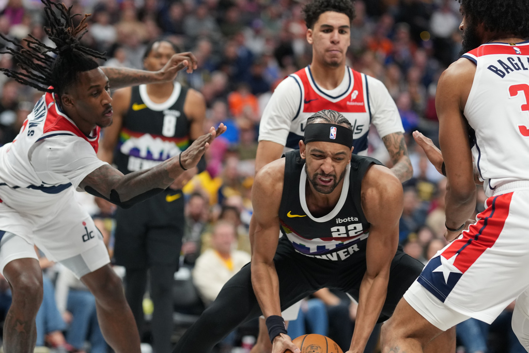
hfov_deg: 16.1
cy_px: 176
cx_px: 264
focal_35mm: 127
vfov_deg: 10.8
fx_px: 1866
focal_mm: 85
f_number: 1.8
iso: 2000
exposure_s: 1/2000
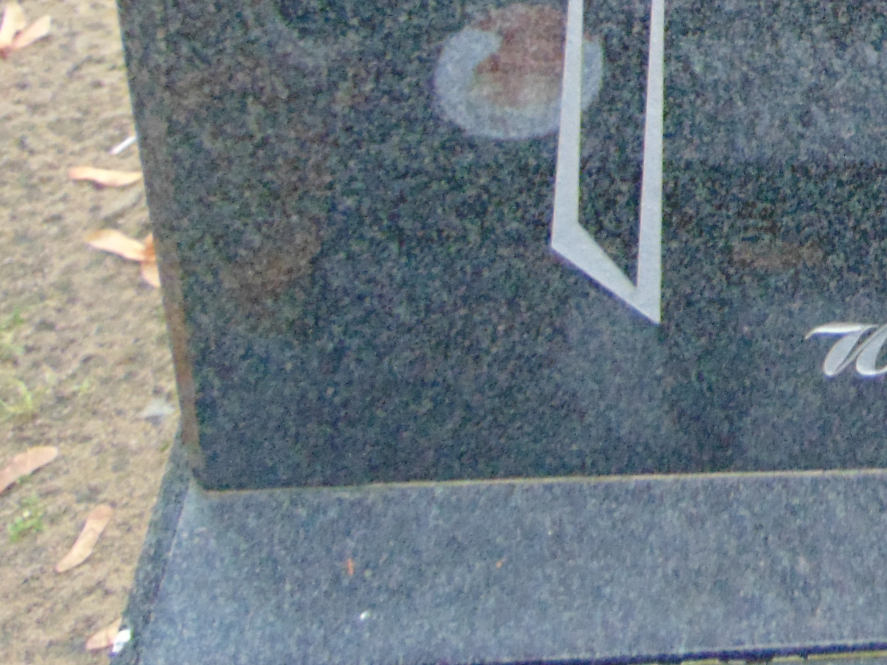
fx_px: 1819
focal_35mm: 71
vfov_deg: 19.2
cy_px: -195
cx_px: 1153
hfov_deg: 24.0
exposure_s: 1/30
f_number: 3
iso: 400
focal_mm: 4.5
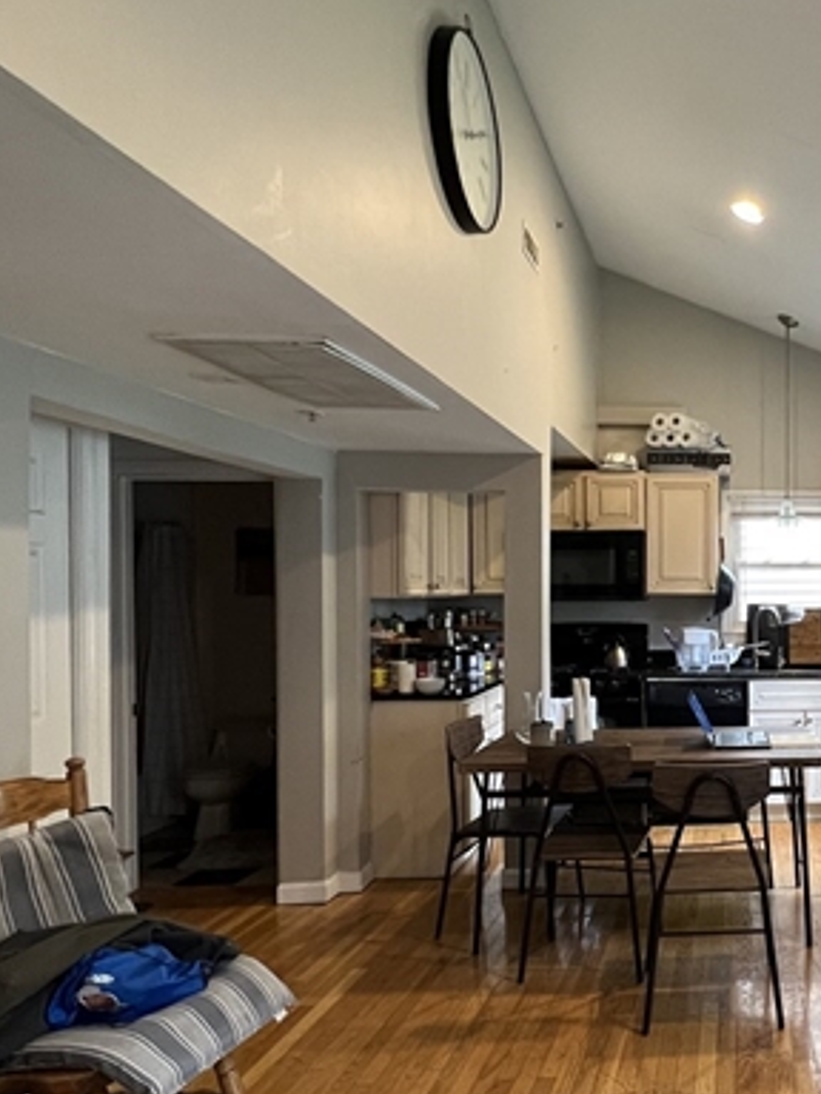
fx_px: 822
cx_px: 764
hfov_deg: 46.9
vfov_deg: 67.1
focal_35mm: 26
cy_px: 613
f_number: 1.8
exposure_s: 1/60
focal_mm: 1.57
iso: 250
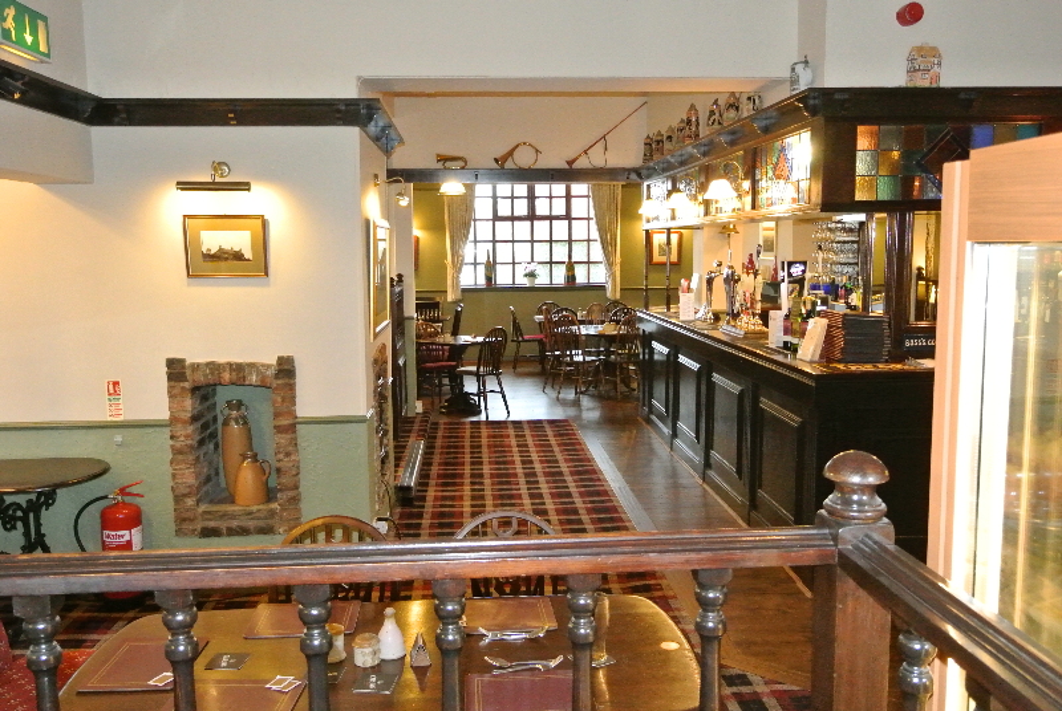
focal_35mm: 31
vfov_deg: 42.5
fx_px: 916
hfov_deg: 60.2
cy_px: 356
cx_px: 531
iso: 3200
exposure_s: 1/50
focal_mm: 11.5
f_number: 5.3
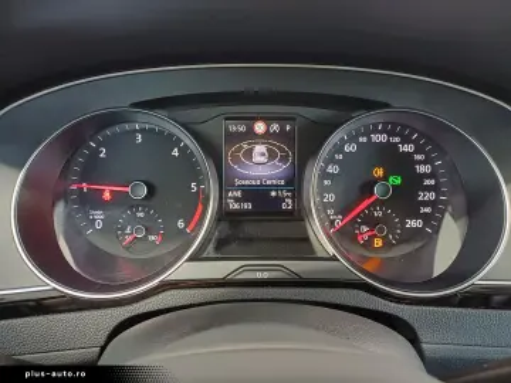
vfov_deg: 54.9
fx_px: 369
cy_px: 192
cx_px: 256
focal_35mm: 25
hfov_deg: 69.4
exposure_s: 1/25
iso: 500
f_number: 1.8
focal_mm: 4.65
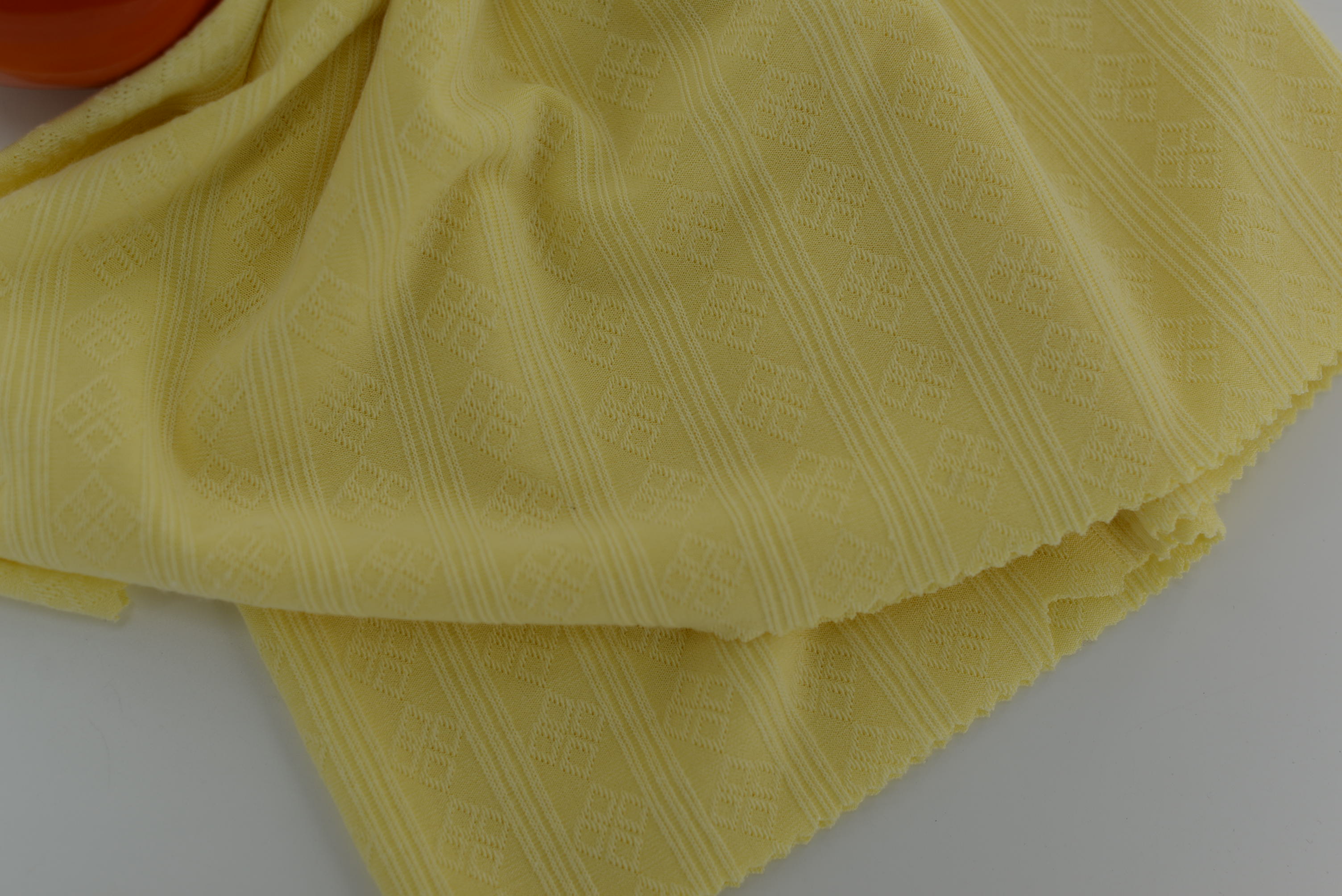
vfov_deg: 27.0
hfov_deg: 39.6
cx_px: 671
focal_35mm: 50
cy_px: 448
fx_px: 1865
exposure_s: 1/400
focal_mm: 50
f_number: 3.5
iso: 100
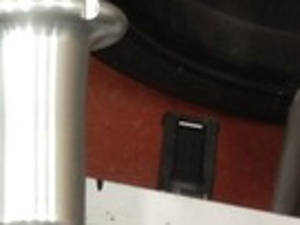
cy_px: 97
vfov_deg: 9.0
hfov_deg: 11.1
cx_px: -247
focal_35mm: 165
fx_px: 1430
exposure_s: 1/20
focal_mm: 4.28
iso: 64
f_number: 2.4
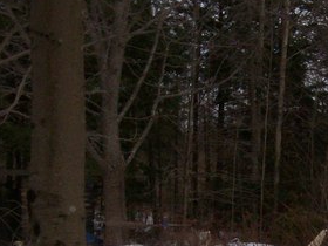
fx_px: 976
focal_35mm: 103
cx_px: 312
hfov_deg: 18.7
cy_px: 279
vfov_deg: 14.0
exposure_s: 1/1087
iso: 100
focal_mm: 5.9
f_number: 4.5
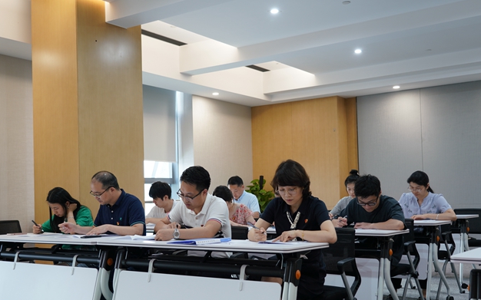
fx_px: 564
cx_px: 217
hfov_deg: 46.2
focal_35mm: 43
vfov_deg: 29.8
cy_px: 179
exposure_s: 1/15
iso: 200
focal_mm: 33
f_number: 4
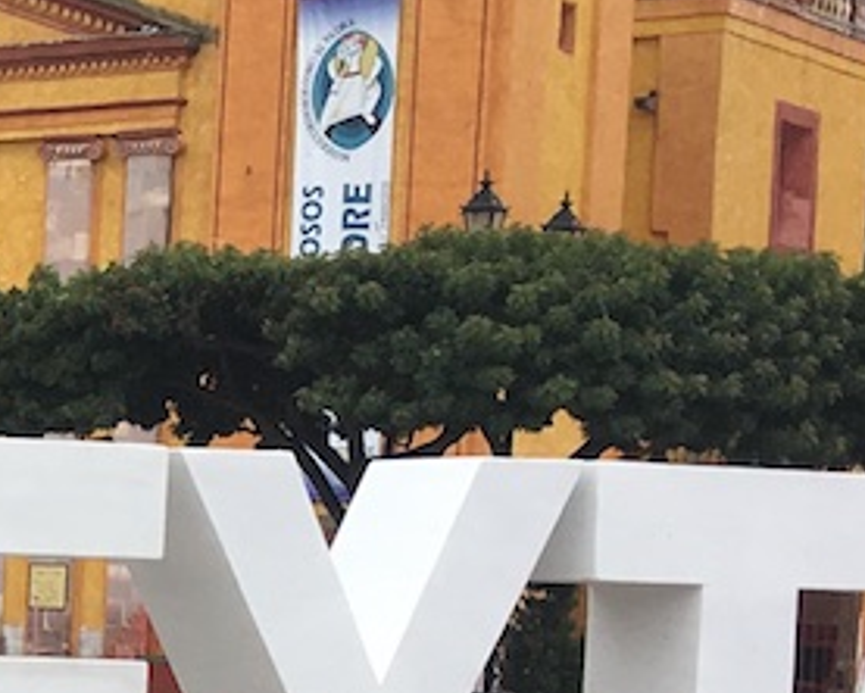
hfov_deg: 11.4
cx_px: -1021
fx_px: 3766
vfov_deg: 10.4
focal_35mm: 147
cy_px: 777
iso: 25
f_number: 2.2
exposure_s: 1/1083
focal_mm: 4.15
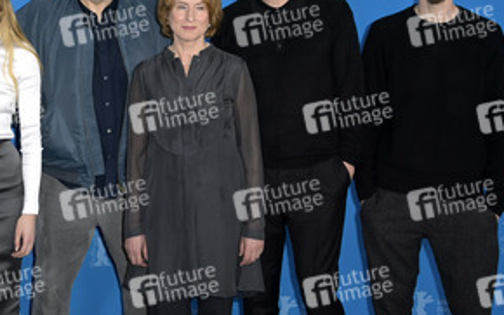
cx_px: 128
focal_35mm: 76
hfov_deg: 26.8
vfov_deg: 17.0
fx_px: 1044
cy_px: 70
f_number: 5.6
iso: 800
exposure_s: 1/250
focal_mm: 48
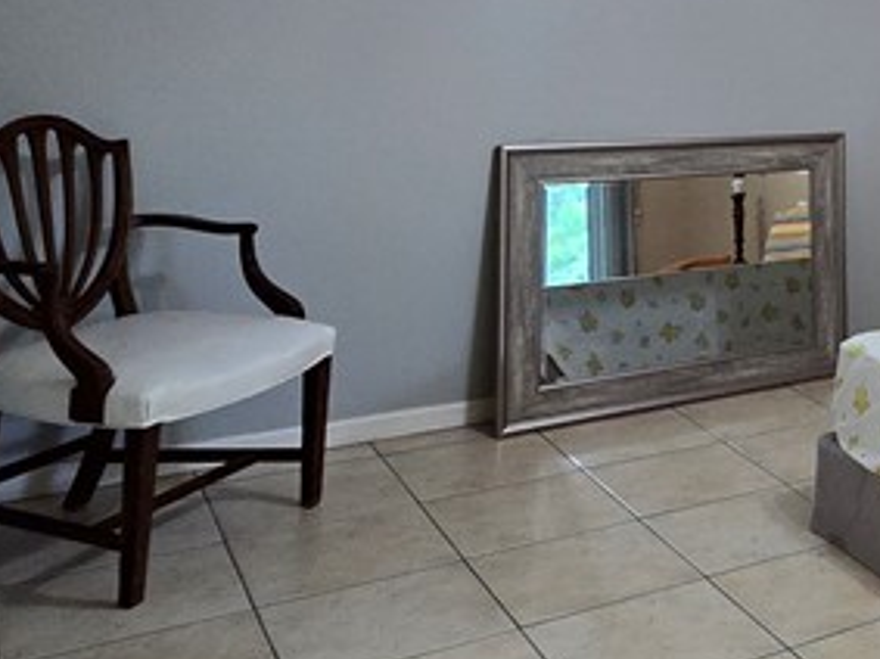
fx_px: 1194
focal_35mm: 47
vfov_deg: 28.6
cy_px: -22
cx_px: 1172
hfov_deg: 30.7
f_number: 2.2
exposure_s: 1/60
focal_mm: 2.2
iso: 400
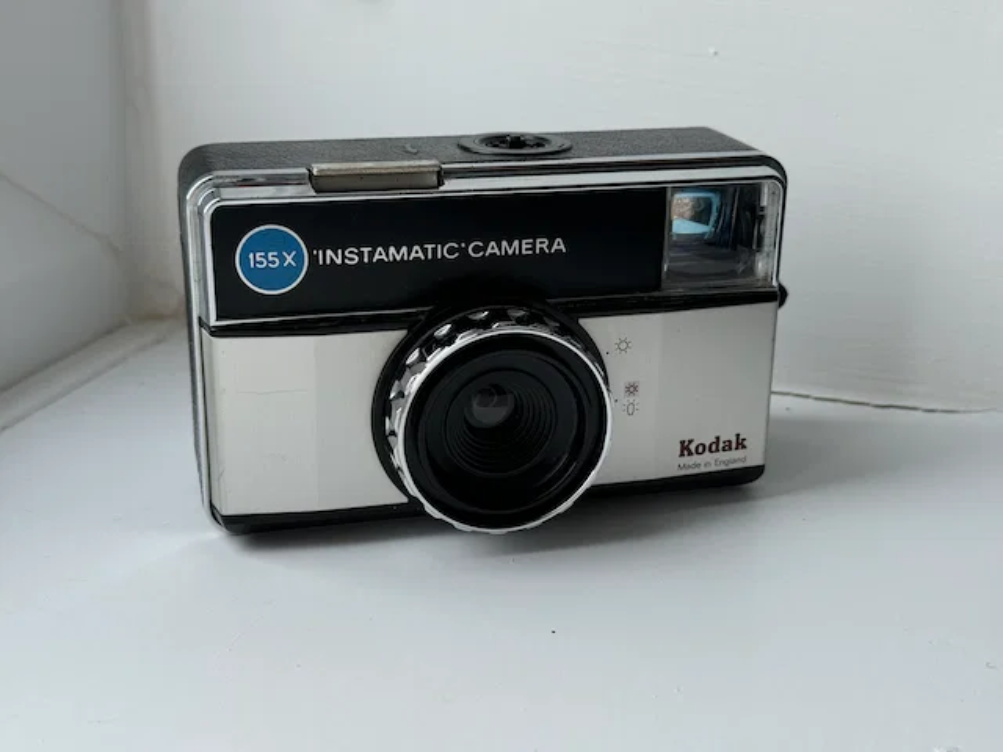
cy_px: 376
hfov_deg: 39.7
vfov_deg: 30.3
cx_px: 502
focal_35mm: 48
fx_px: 1391
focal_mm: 6.76
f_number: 1.78
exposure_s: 1/621
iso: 64
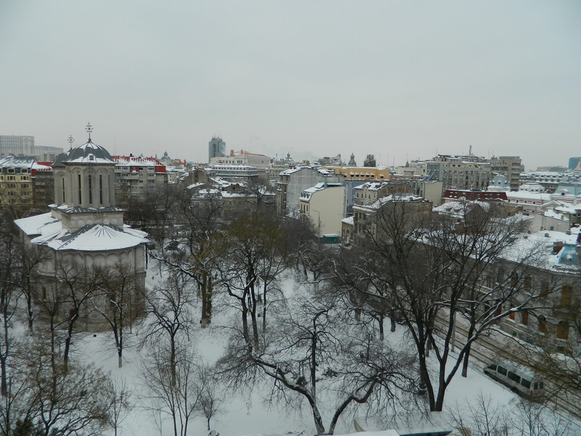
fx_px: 420
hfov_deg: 69.4
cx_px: 290
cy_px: 218
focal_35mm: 25
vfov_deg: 54.9
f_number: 8.7
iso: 80
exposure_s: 1/160
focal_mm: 4.5
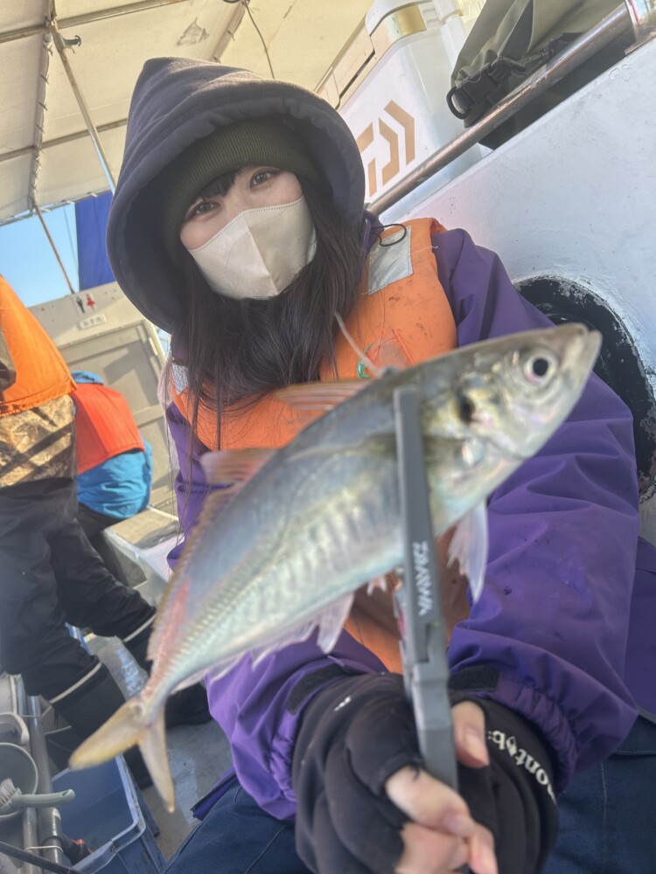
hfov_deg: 53.1
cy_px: 437
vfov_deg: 67.3
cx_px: 328
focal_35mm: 26
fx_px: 657
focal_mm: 5.7
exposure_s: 1/395
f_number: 1.5
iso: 50
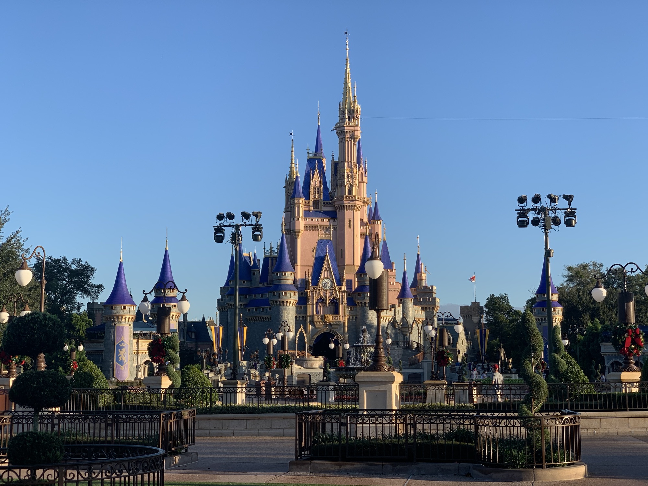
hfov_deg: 36.8
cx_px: 324
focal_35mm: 52
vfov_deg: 28.0
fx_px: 973
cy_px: 243
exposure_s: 1/551
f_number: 2.4
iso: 16
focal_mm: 6
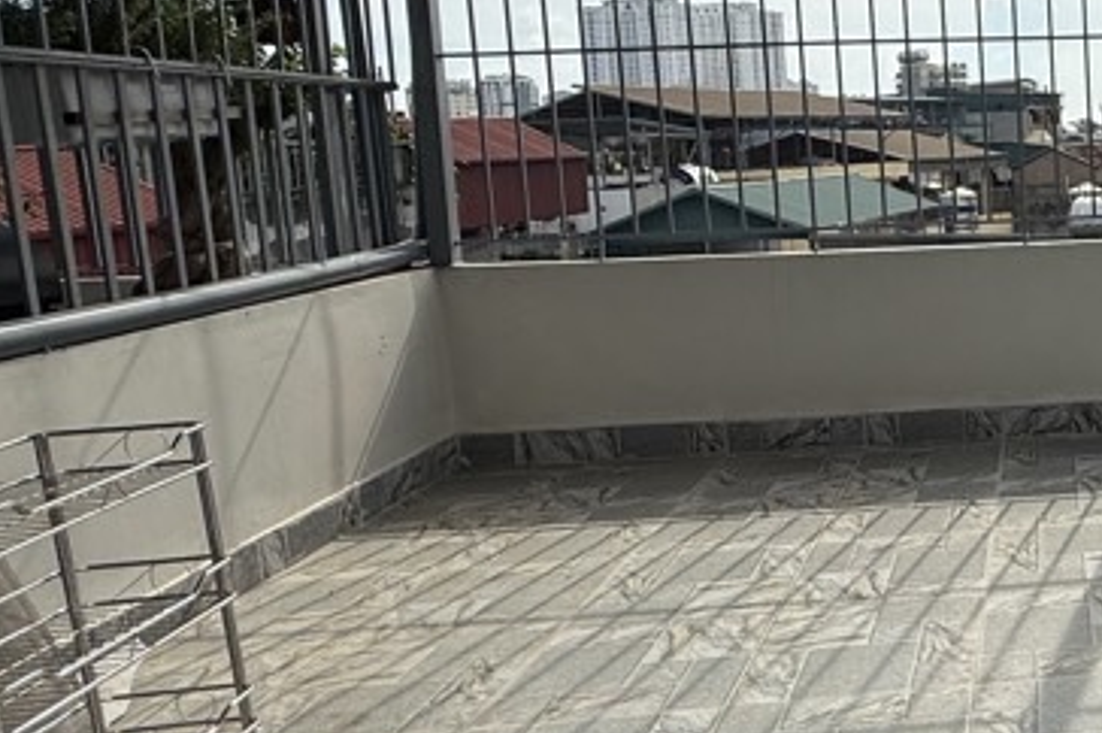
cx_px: 1205
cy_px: 288
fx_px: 1254
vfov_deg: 32.5
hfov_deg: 39.2
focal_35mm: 41
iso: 50
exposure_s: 1/3891
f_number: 2.2
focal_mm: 2.22
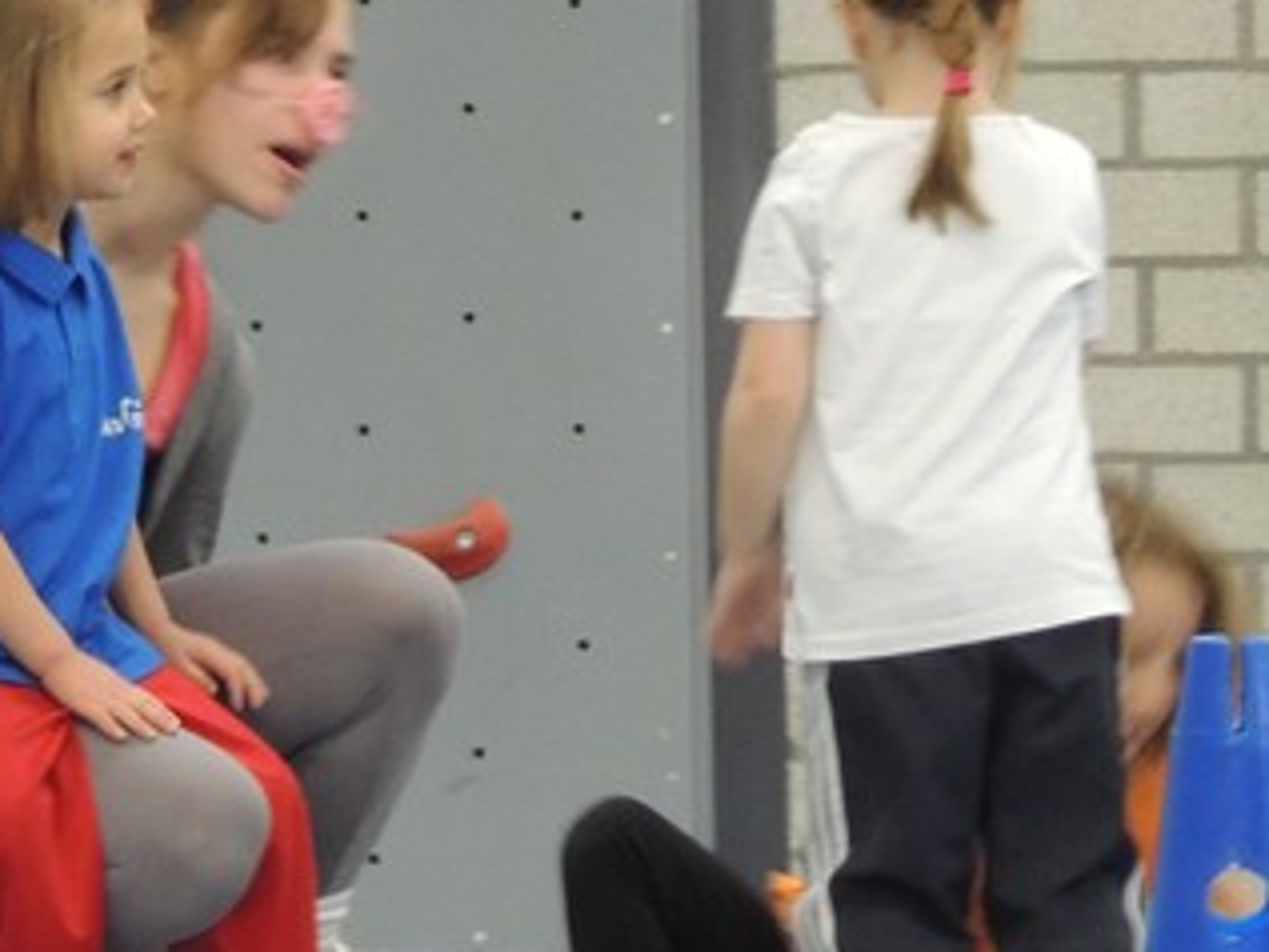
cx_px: 328
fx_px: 14229
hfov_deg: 5.1
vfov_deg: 3.8
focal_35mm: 388
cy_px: -92
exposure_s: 1/25
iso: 450
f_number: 4.2
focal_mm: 21.4
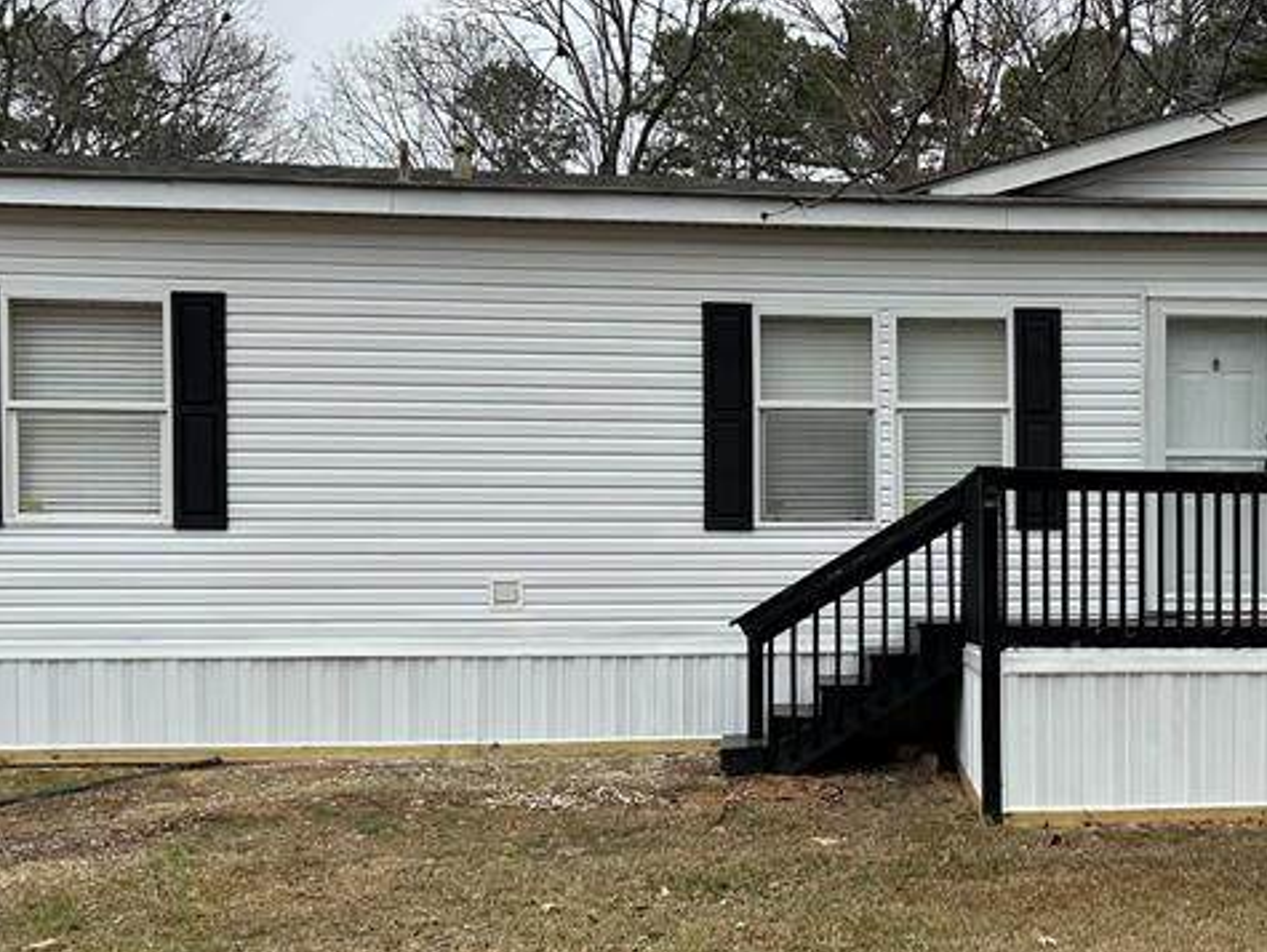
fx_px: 2051
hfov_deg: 32.8
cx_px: 1102
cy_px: 592
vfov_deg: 26.1
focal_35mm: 56
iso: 50
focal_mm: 5.7
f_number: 1.5
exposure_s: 1/1838
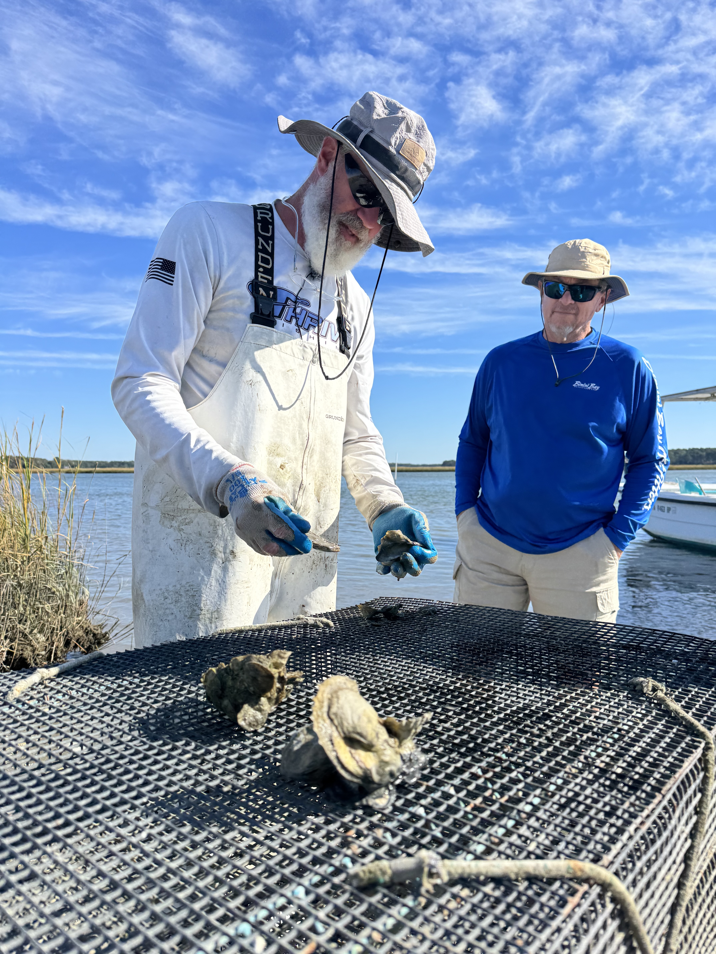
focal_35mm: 24
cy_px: 477
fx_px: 662
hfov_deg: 56.8
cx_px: 358
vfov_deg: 71.6
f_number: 1.78
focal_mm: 6.76
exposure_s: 1/3802
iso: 80
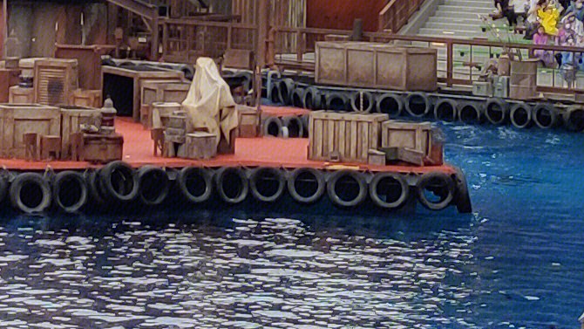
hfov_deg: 12.7
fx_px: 2617
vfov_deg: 6.9
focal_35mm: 169
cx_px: 112
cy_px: -346
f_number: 1.75
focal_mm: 4.75
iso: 112
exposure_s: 1/1101
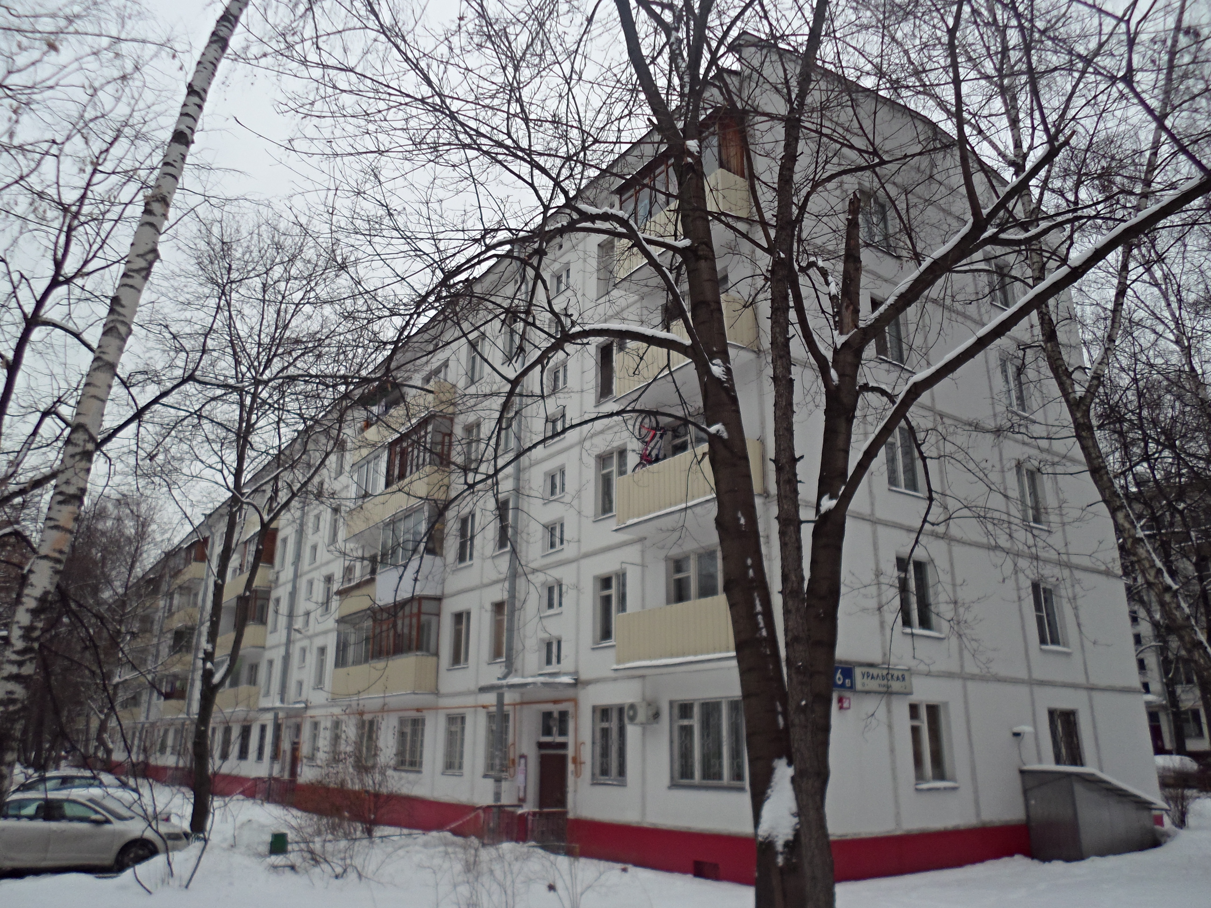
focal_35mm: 25
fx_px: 875
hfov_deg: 69.4
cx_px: 606
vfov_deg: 54.9
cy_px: 454
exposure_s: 1/250
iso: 100
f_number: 2.5
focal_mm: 4.5
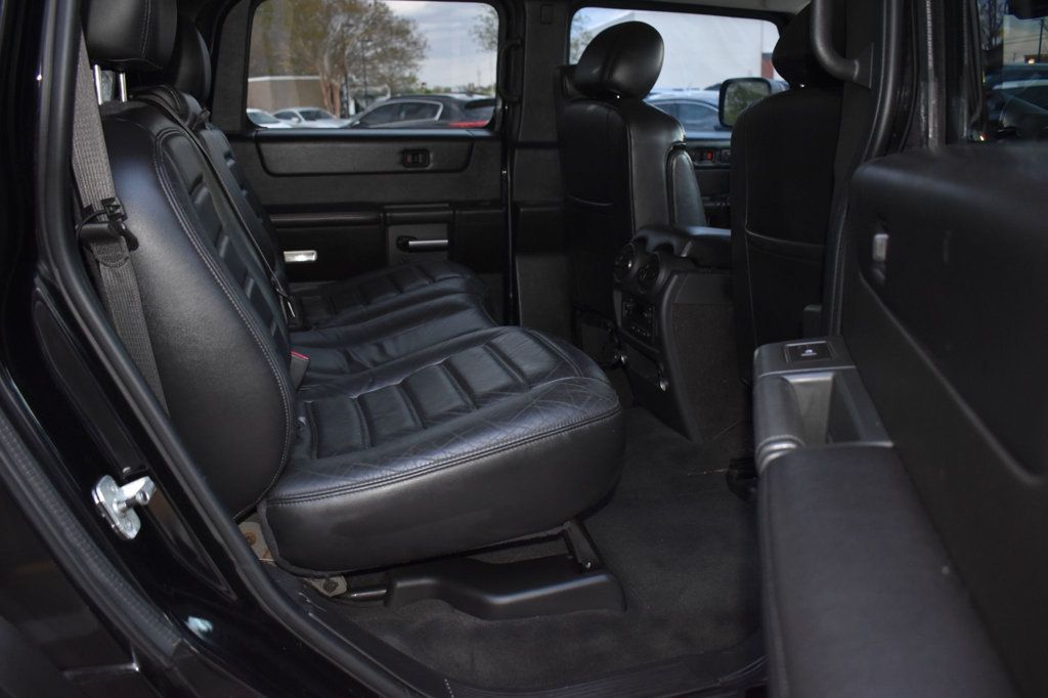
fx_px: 917
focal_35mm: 32
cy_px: 349
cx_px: 524
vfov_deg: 41.7
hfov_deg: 59.5
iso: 1250
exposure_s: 1/30
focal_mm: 21
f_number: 3.8
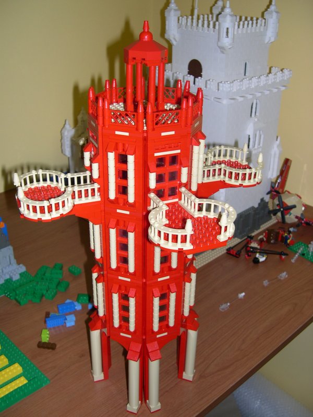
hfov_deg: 37.7
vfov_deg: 49.0
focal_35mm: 38
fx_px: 458
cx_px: 156
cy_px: 208
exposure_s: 1/60
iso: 100
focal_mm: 8
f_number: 2.8
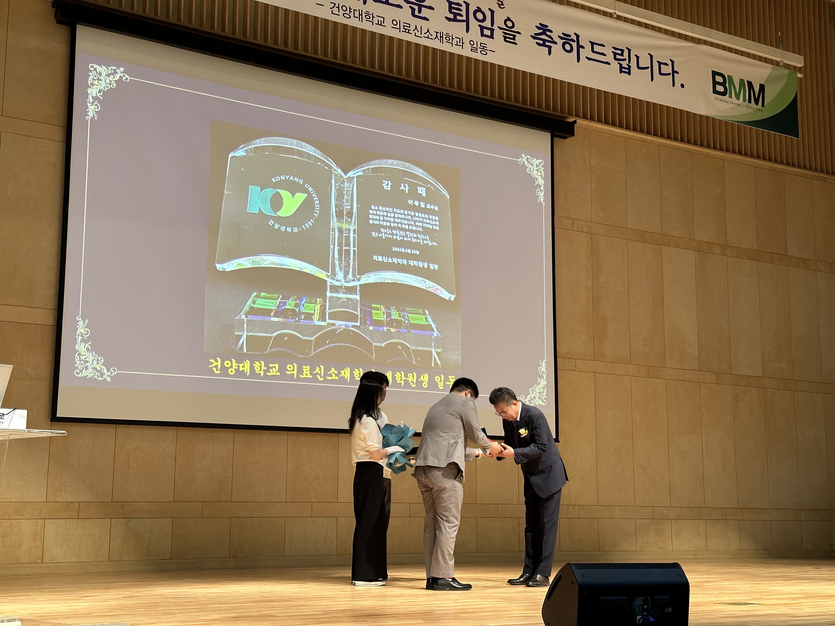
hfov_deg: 39.7
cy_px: 313
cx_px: 418
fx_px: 1158
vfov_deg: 30.3
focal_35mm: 48
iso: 125
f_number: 1.78
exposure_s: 1/60
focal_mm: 6.86
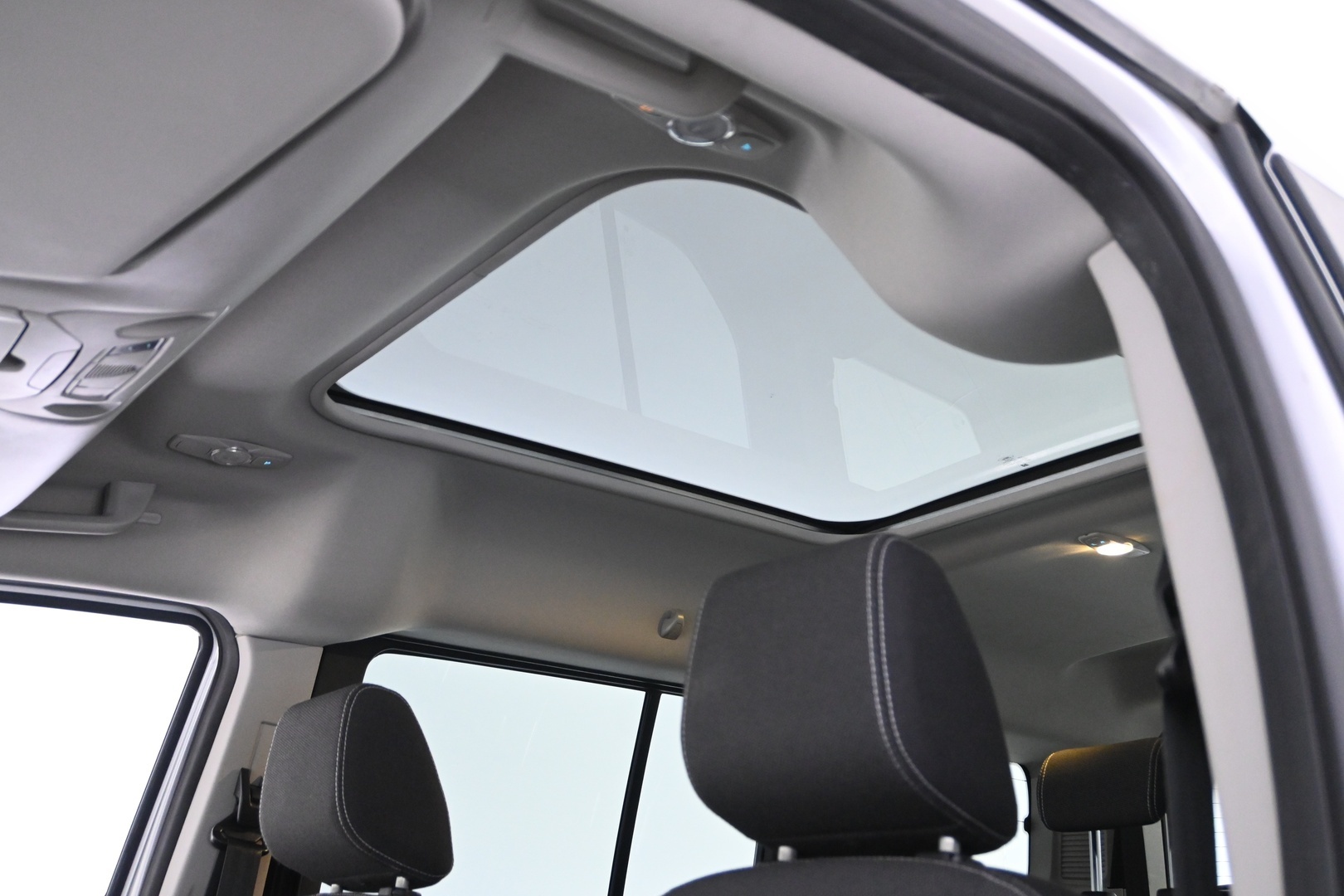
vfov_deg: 39.1
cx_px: 672
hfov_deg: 56.1
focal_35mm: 34
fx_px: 1260
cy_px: 448
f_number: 4
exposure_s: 1/20
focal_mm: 22.5
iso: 2500
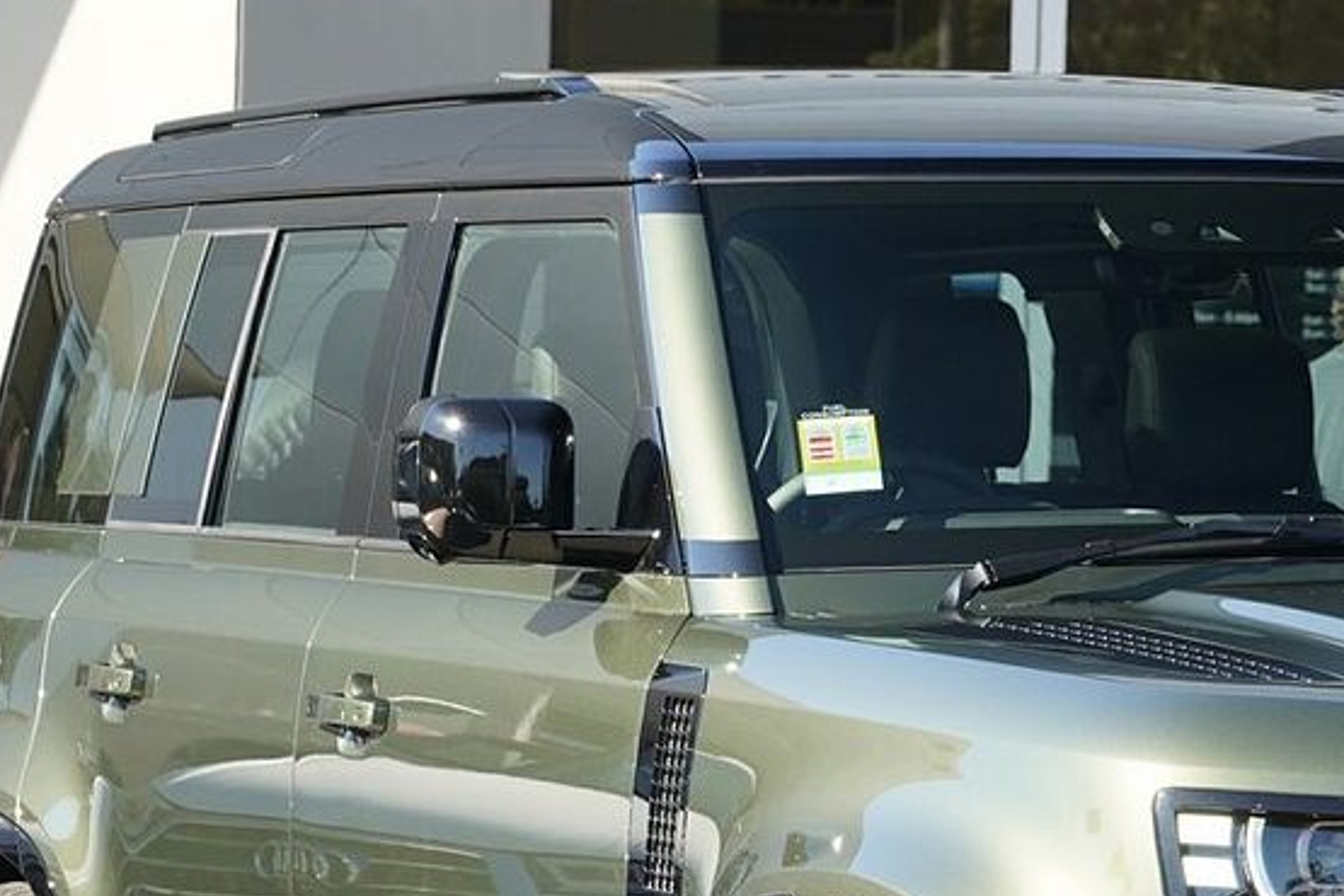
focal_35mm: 227
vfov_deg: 6.0
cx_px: 1213
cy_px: 872
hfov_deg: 9.0
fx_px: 8474
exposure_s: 1/500
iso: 1000
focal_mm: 105
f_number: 7.1
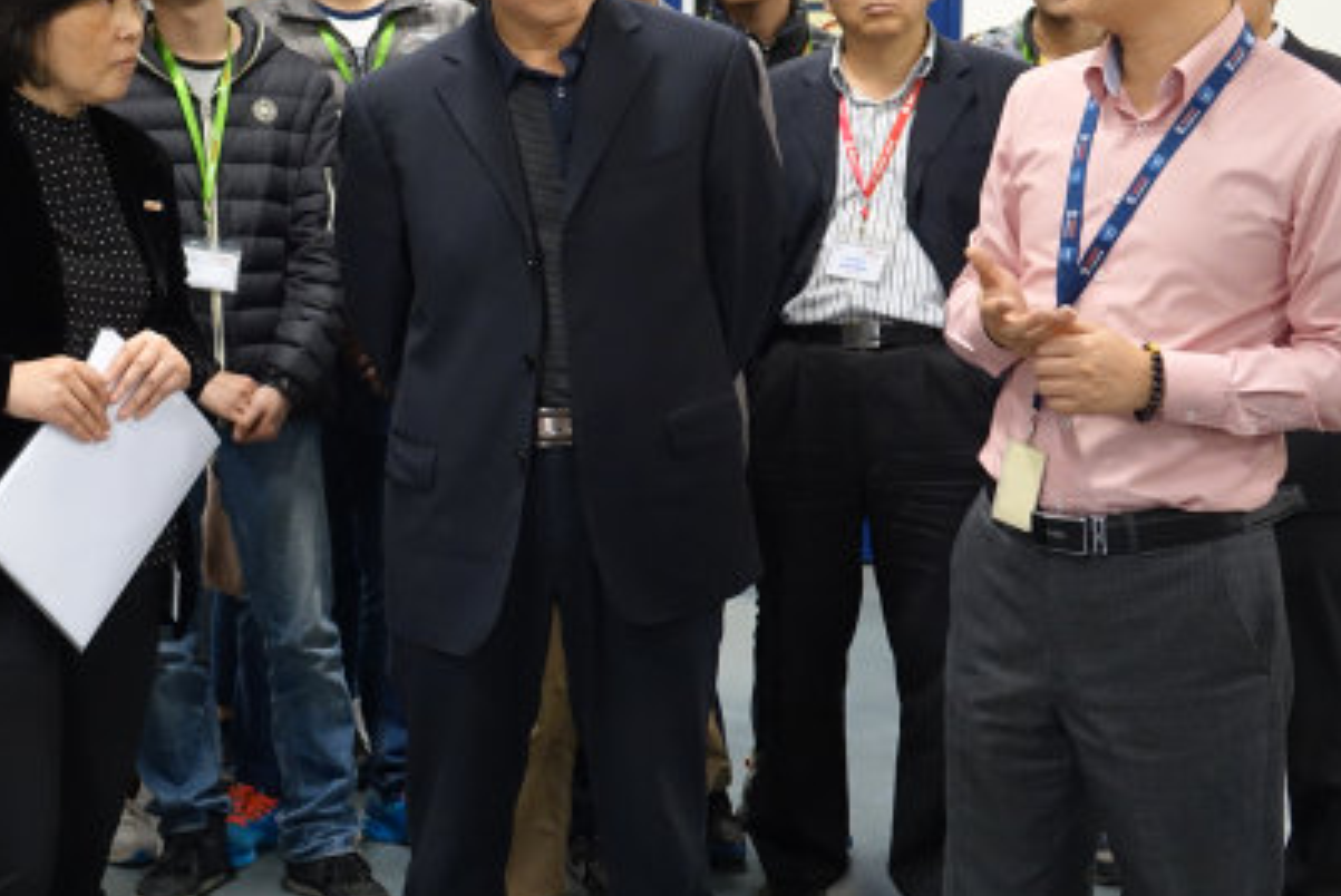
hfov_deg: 26.9
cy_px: 368
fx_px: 2758
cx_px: 311
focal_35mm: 74
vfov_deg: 18.4
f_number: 2.8
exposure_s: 1/25
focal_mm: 16.43
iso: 800
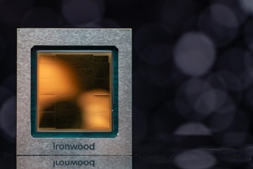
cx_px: 63
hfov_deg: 11.9
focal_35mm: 172
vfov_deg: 8.0
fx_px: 1208
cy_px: 79
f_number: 2.8
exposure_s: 1/125
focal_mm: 106
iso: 200
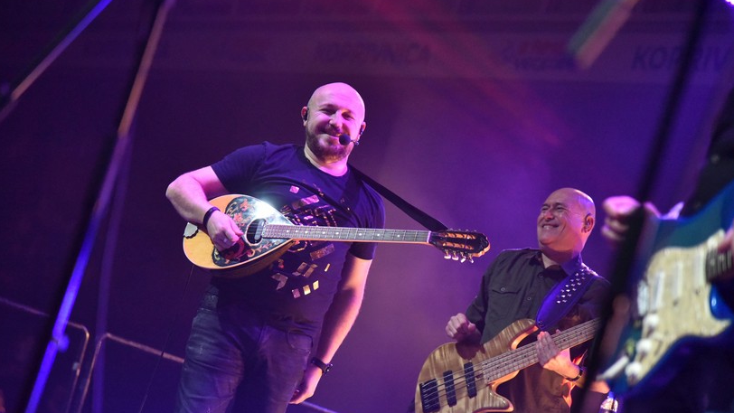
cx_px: 365
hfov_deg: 16.9
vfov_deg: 9.6
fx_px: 2472
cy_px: 235
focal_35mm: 127
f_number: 4
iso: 12800
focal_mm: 120
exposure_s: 1/800
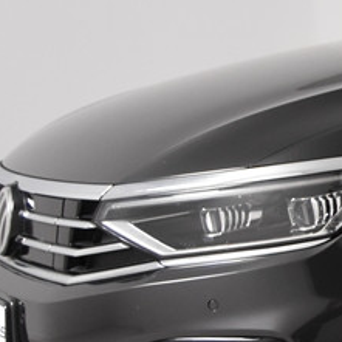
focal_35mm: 118
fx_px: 1319
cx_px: 648
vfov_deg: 14.8
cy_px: 165
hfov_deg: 13.1
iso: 1600
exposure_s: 1/80
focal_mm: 20
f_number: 3.5
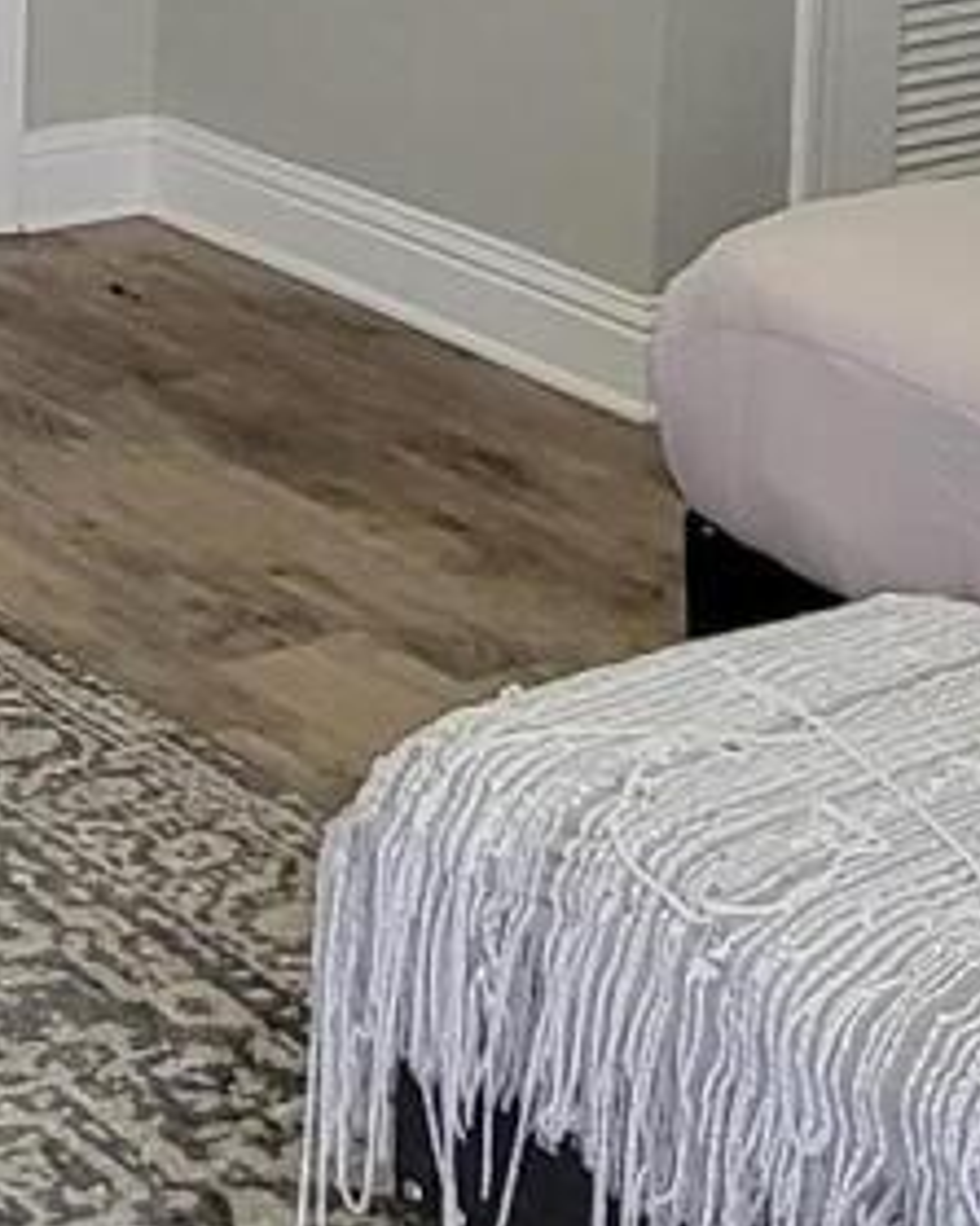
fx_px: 3301
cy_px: -374
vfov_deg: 19.4
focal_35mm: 91
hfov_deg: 16.4
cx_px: -97
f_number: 2.2
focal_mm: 2.2
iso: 200
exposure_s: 1/60
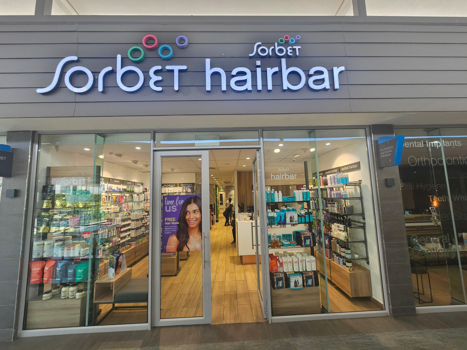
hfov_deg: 106.2
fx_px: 175
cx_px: 234
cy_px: 175
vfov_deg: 89.9
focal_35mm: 13
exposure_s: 1/100
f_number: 2.2
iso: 80
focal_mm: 2.2
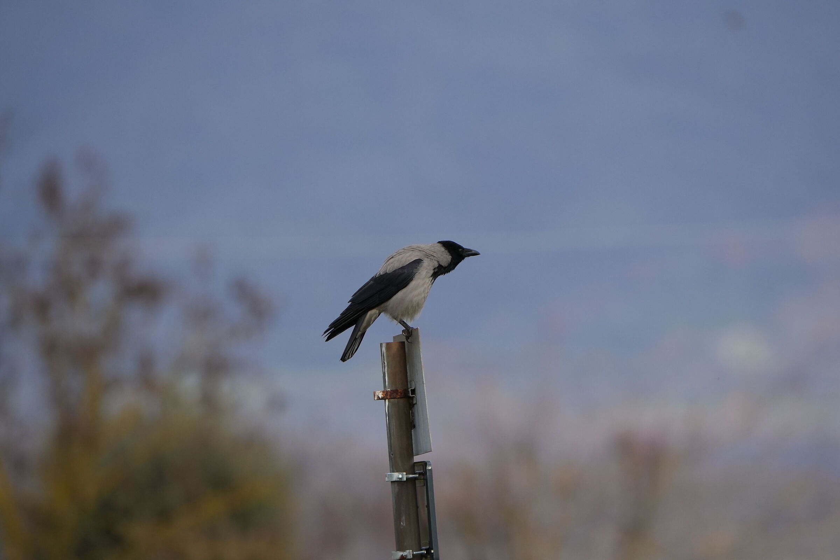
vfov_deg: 1.8
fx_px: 17359
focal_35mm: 744
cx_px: 420
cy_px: 280
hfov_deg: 2.8
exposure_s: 1/1250
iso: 640
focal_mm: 496
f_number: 6.3
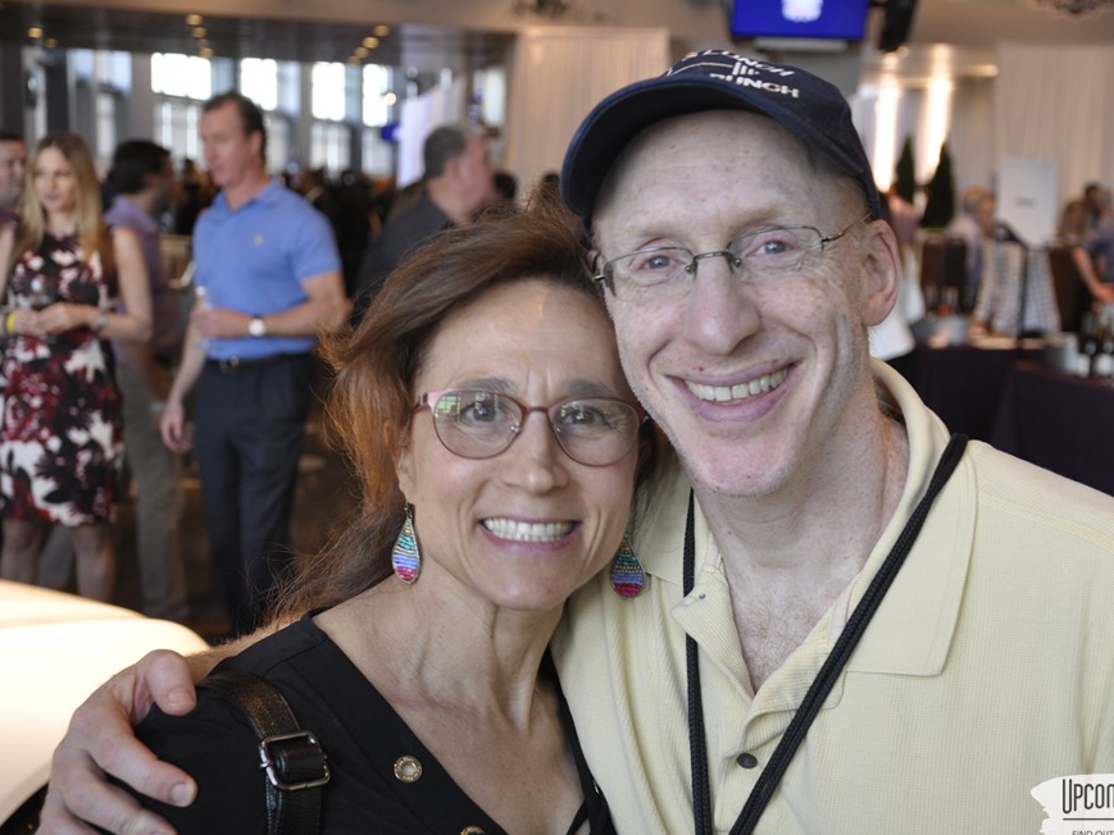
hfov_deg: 30.7
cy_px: 418
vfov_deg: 23.3
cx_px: 606
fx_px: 2028
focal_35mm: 63
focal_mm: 38
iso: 400
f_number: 5
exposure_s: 1/25
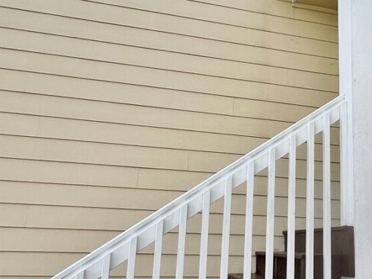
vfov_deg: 38.6
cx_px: 271
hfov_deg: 48.5
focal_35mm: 37
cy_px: 163
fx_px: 398
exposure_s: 1/690
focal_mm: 1.57
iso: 32
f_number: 1.8
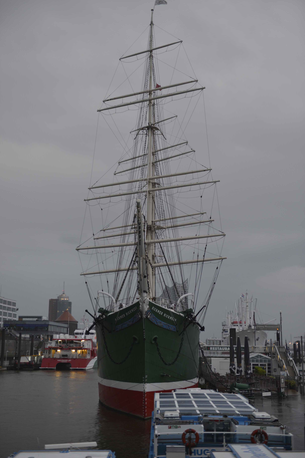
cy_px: 229
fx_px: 559
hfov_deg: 30.5
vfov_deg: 44.5
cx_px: 152
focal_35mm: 44
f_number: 2.8
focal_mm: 44
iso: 160
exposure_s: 1/50
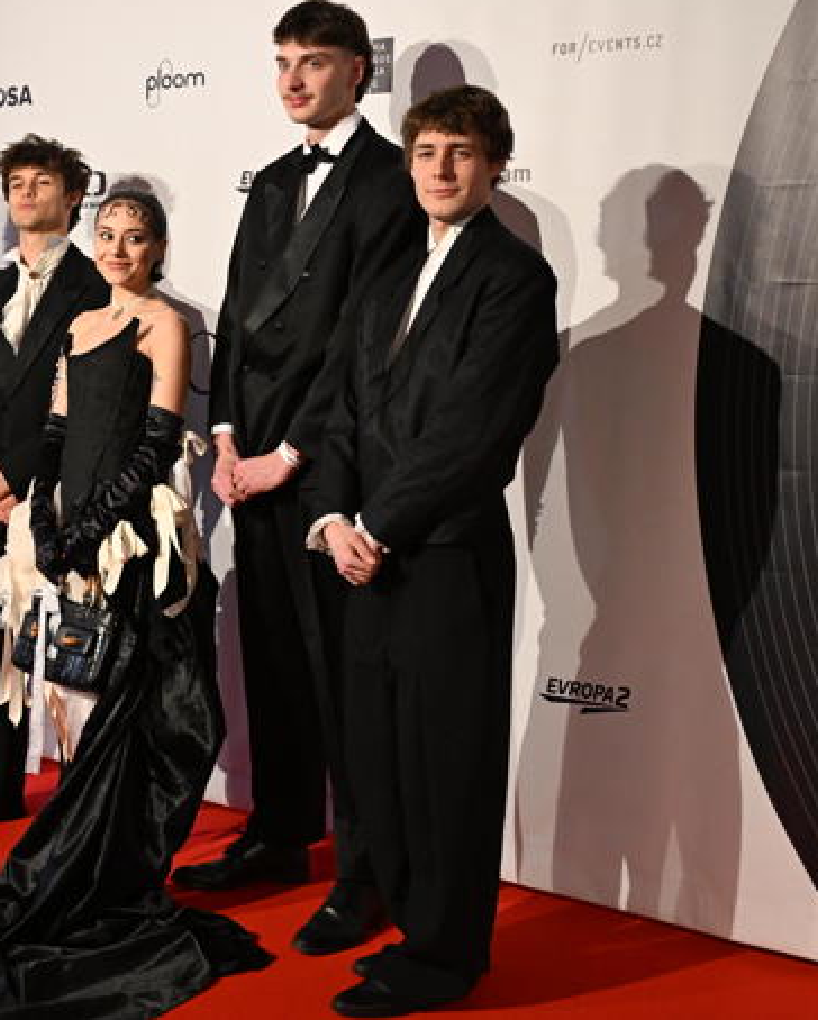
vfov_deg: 33.0
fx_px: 1723
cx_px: 124
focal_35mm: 57
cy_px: 506
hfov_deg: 26.1
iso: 4000
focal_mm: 40
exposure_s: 1/640
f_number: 3.5
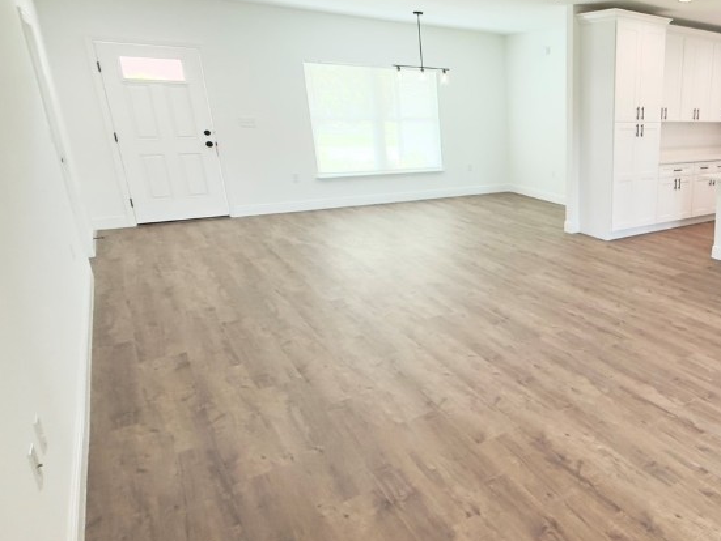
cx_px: 625
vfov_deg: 53.1
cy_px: 265
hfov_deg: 59.1
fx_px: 542
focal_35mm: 26
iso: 200
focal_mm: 2.22
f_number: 2.2
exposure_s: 1/120
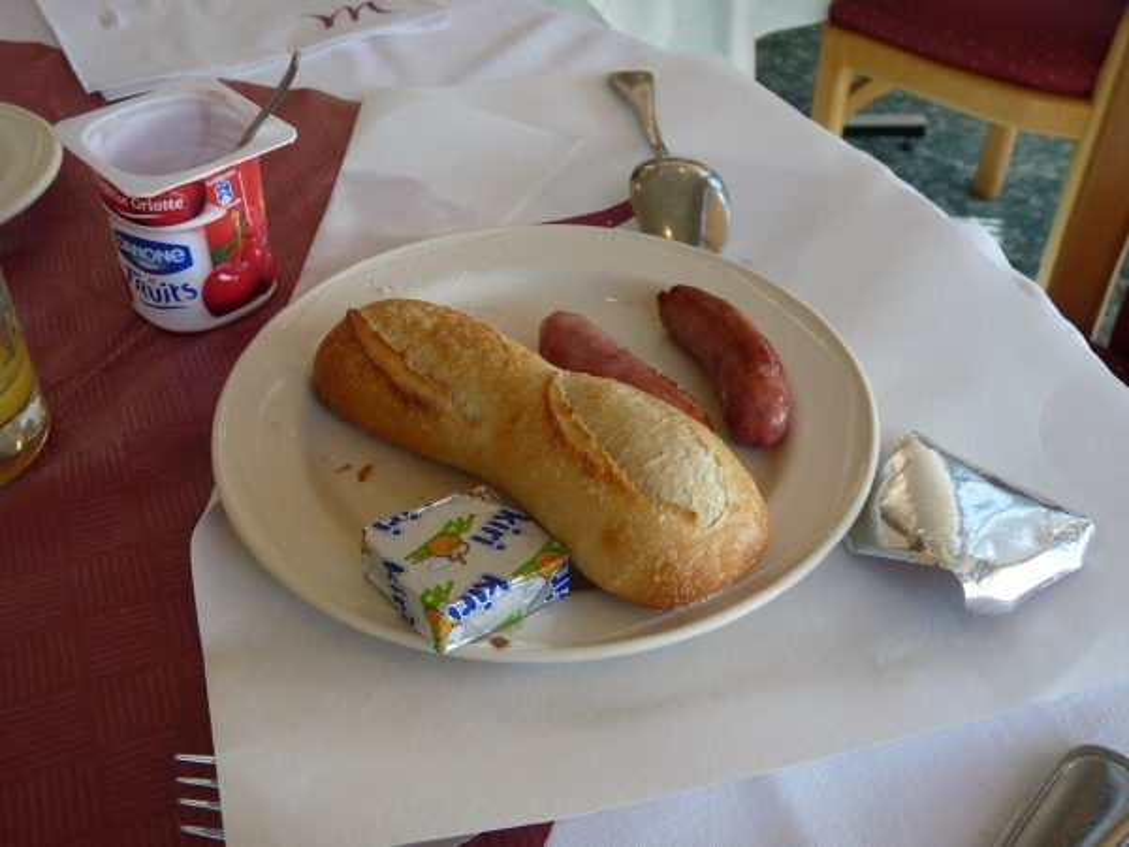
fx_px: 1174
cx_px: 564
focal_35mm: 36
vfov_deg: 39.7
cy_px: 424
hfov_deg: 51.4
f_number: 3
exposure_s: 1/125
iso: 100
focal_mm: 6.4
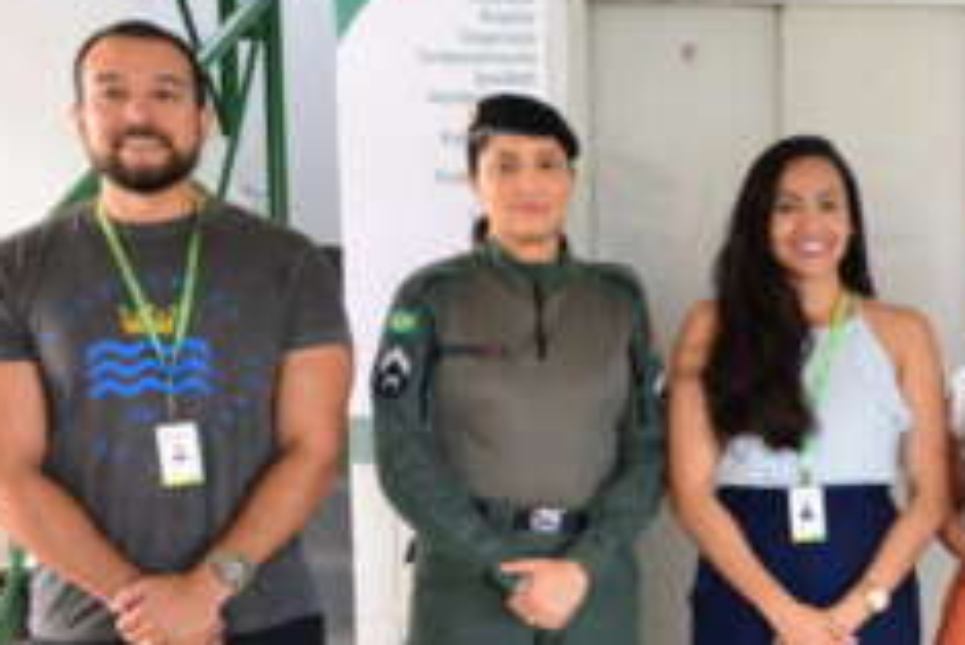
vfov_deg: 18.3
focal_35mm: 74
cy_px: 532
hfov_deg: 25.3
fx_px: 1985
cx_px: 1076
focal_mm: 29
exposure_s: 1/60
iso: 5000
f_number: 5.6
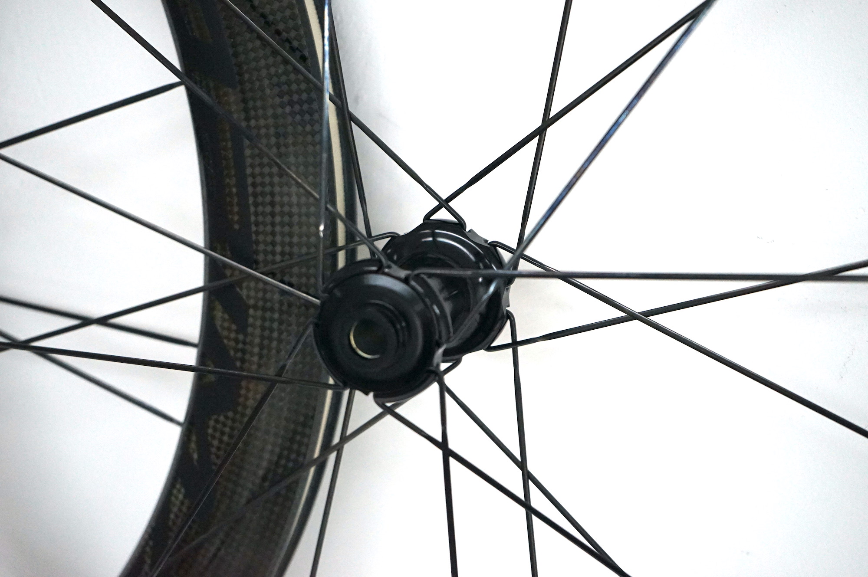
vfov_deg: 25.9
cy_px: 288
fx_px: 1253
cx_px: 434
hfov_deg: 38.2
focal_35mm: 52
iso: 5000
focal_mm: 52
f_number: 5
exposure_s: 1/160
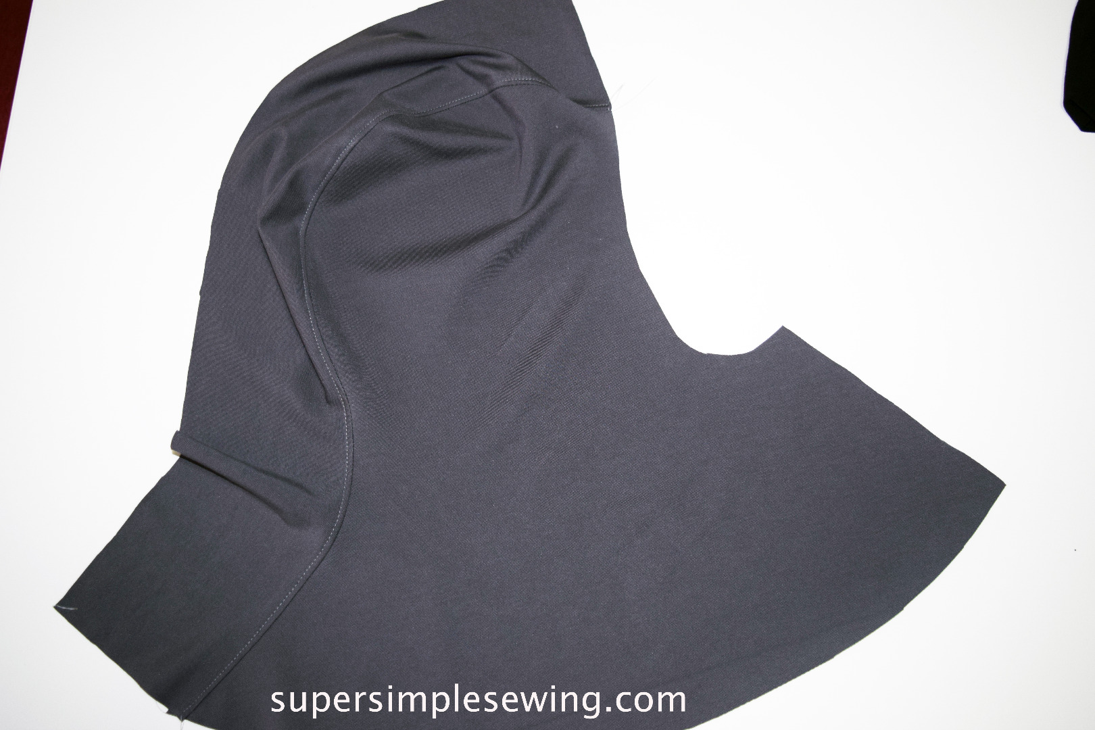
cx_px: 548
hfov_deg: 51.3
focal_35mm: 38
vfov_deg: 35.5
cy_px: 365
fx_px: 1141
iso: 450
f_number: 4
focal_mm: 25
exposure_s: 1/60
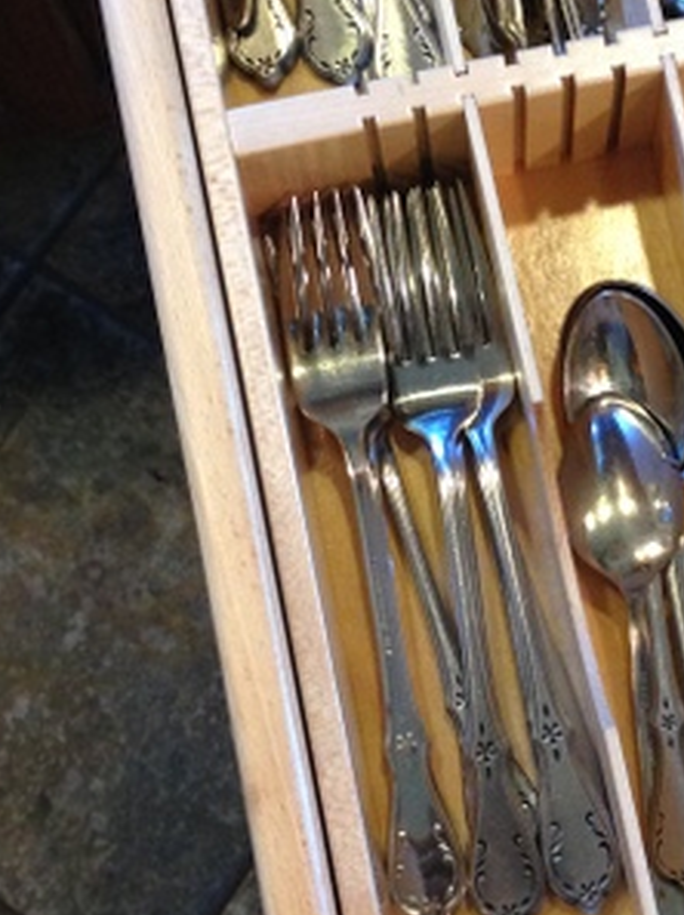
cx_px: 629
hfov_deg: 16.3
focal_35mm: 89
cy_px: 225
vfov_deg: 21.8
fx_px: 2350
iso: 160
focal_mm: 4.12
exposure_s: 1/20
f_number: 2.4
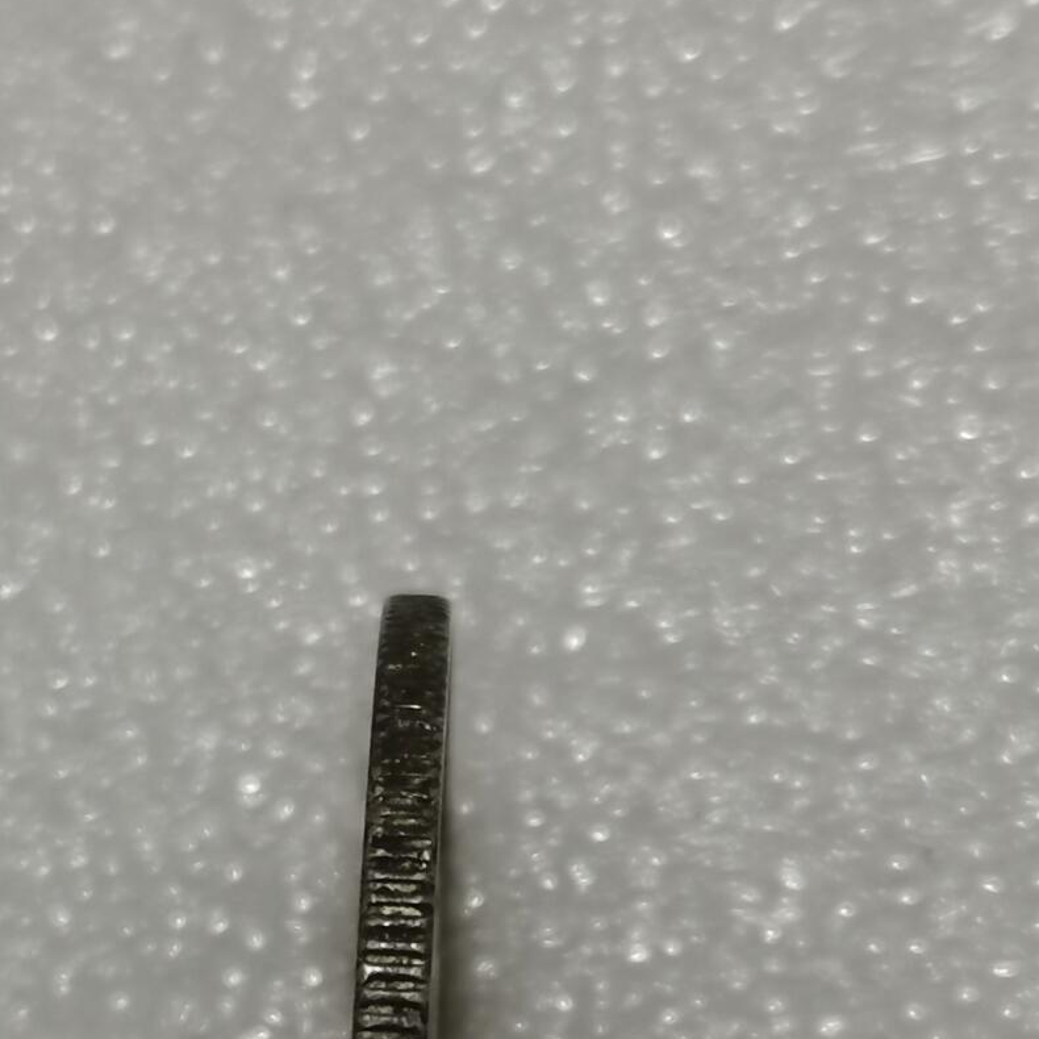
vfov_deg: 12.8
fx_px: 4584
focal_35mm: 135
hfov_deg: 12.9
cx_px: 351
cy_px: 932
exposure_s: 1/100
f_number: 1.8
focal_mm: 5.58
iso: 64
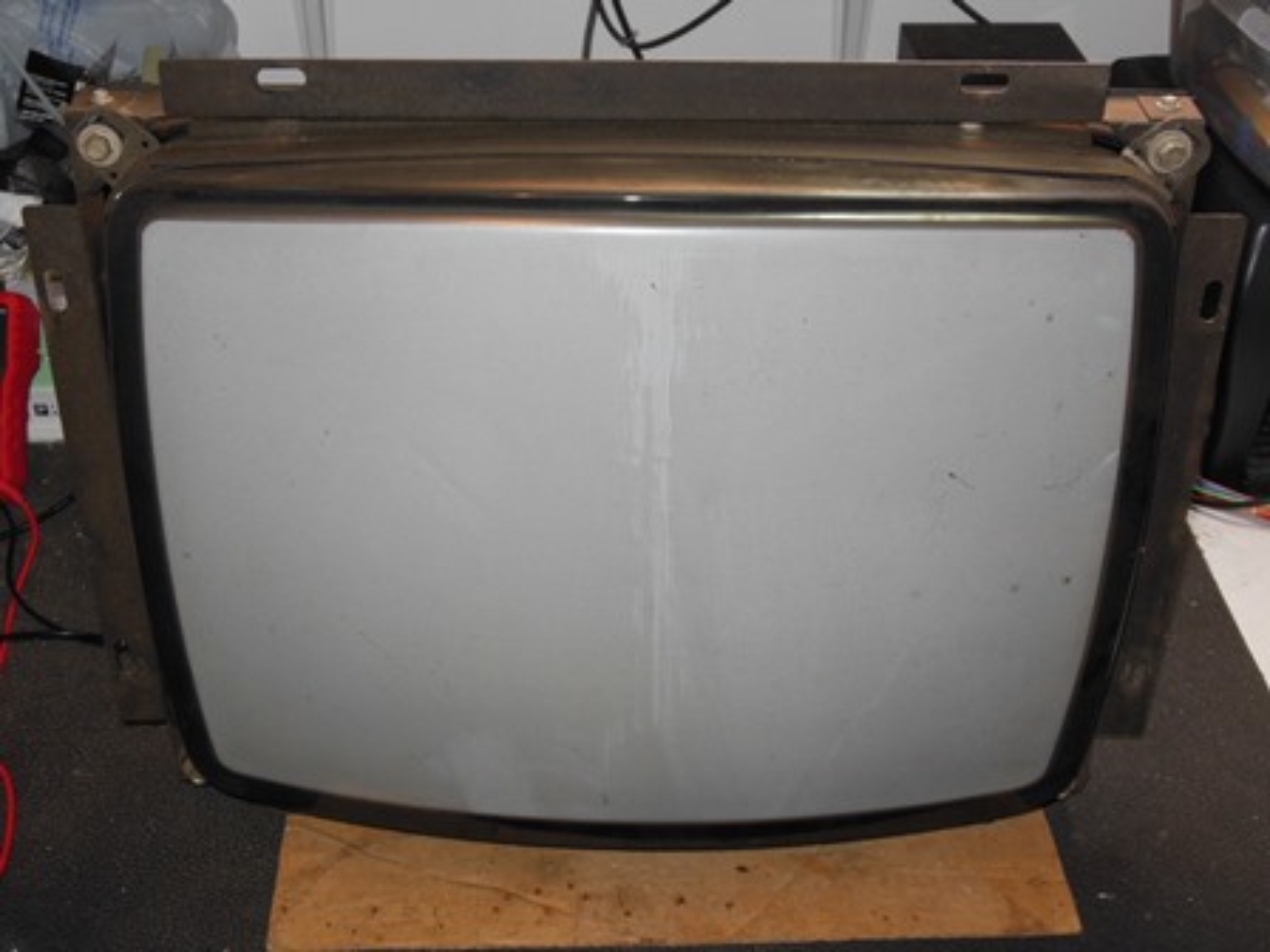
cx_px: 635
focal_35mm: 43
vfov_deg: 33.6
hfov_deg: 43.9
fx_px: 1578
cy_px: 476
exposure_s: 1/30
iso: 200
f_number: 3.8
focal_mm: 7.7
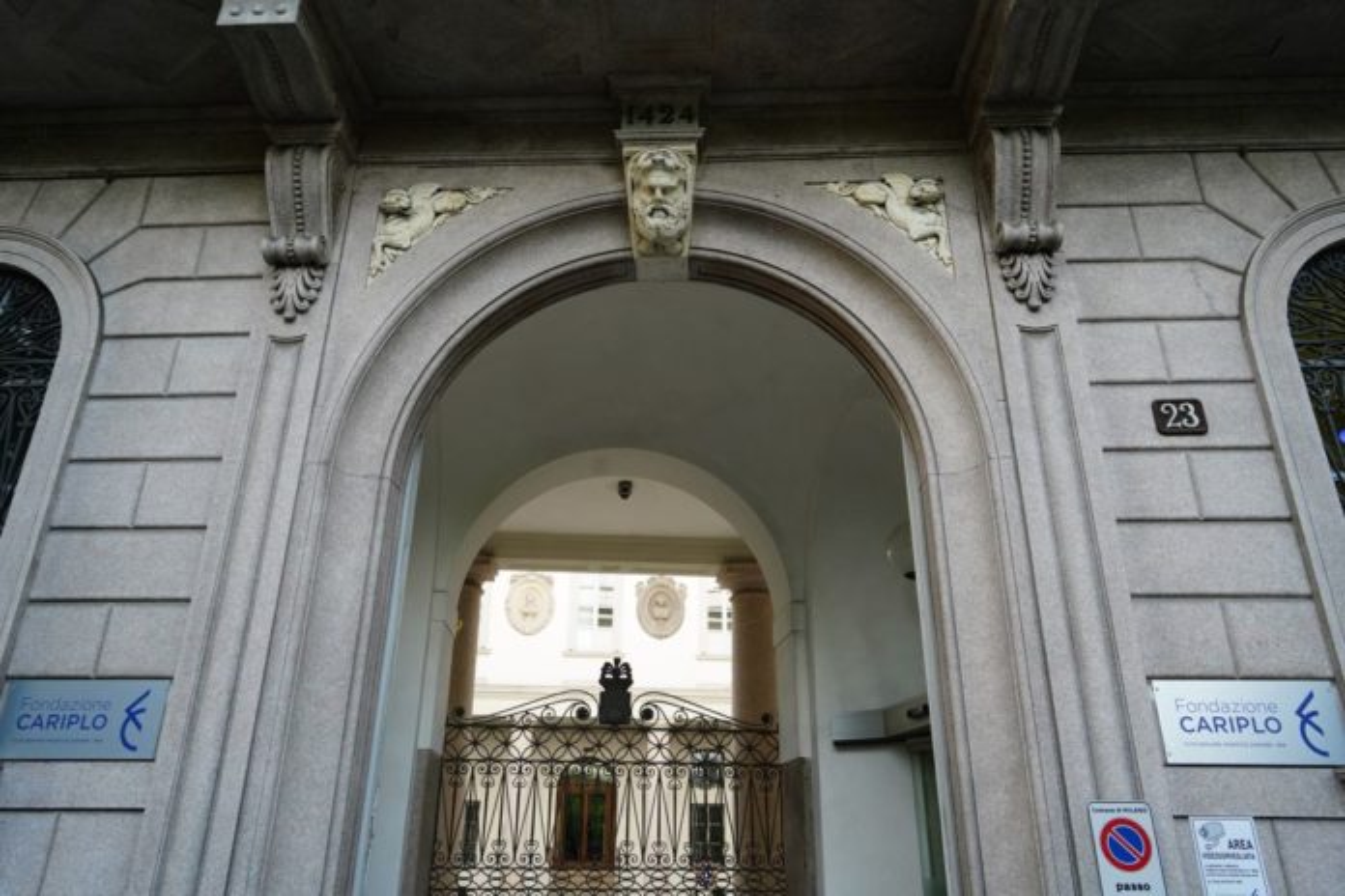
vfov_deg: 53.1
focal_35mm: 24
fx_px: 897
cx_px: 672
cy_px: 448
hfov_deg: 73.7
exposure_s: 1/320
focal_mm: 24
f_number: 6.3
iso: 800
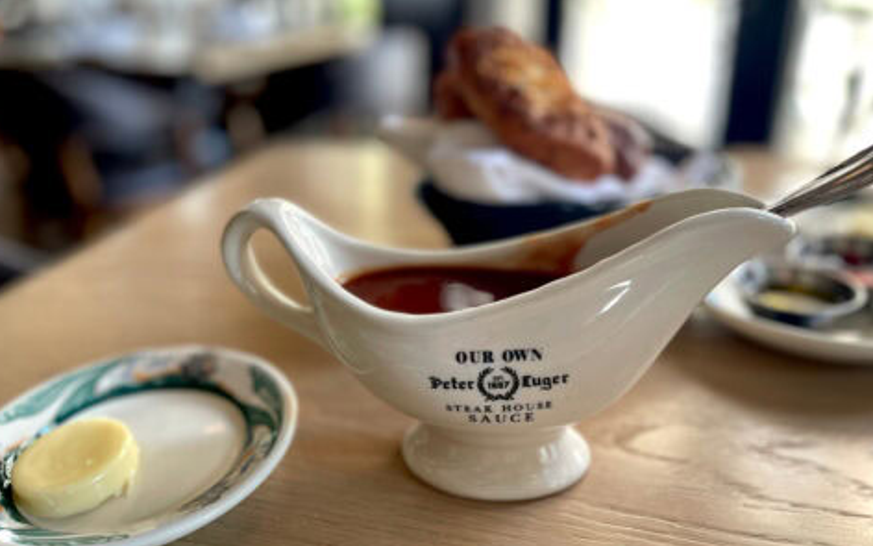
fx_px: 666
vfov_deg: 44.5
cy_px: 255
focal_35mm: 28
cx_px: 433
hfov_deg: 66.5
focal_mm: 5.1
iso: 125
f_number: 1.6
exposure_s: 1/82
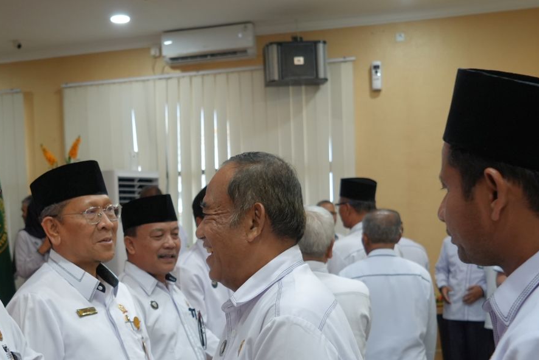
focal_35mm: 52
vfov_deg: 25.5
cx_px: 206
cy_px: 292
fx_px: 779
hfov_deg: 38.0
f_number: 4
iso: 1250
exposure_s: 1/160
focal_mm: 24
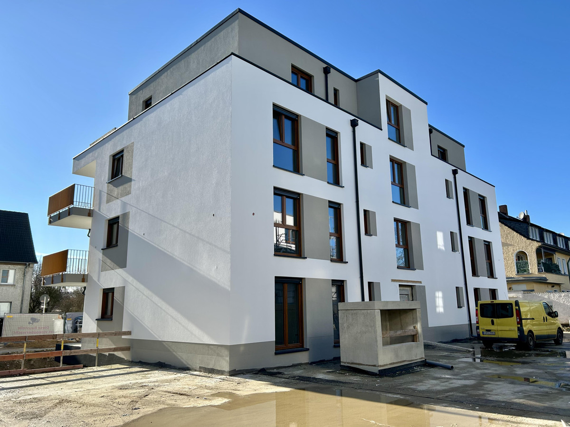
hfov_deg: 67.3
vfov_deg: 53.1
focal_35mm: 26
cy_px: 214
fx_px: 428
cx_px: 285
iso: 50
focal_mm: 5.7
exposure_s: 1/3077
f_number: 1.5
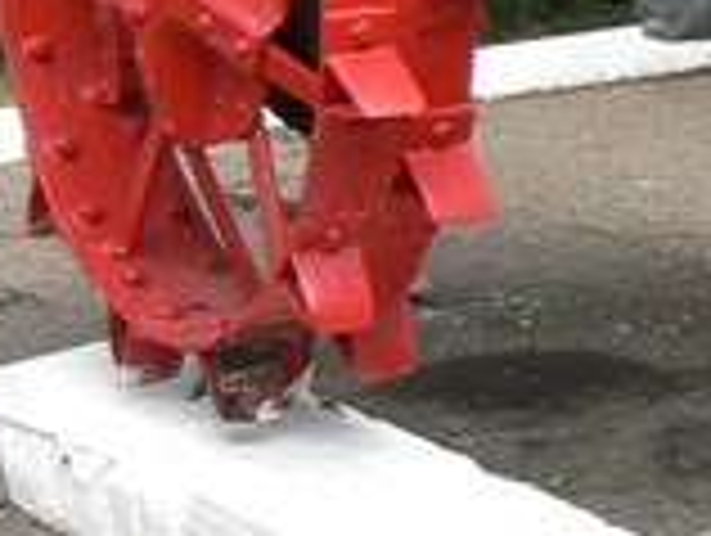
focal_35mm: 182
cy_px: -131
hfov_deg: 9.9
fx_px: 3744
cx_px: 1512
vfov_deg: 8.1
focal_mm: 6
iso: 80
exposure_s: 1/160
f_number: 5.6
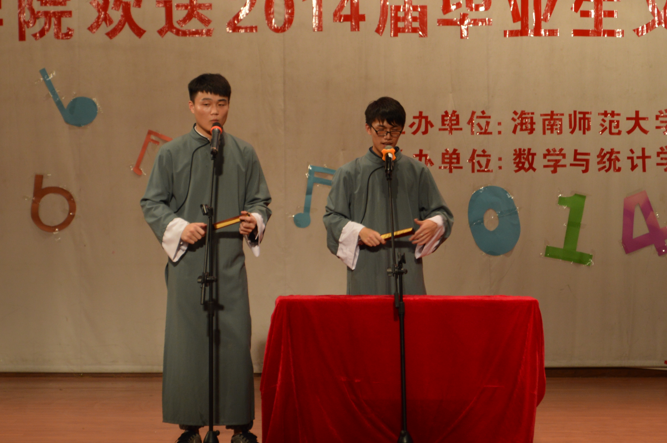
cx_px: 295
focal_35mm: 124
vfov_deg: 11.0
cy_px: 149
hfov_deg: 16.6
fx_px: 2291
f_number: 5.6
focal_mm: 55
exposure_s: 1/60
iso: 400
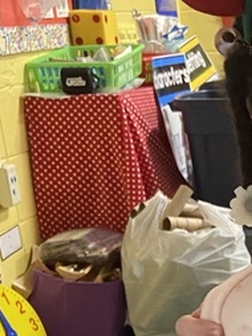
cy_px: 414
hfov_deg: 12.9
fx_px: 1021
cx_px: 442
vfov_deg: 17.7
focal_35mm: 105
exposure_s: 1/40
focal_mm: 4.25
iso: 500
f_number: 1.8
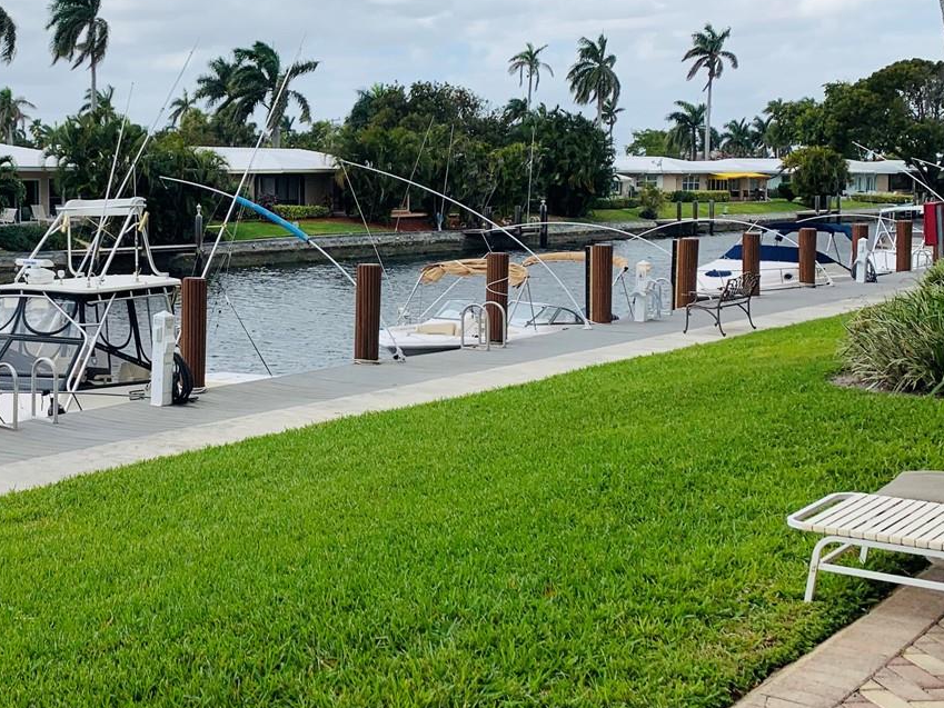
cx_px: 183
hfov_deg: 37.5
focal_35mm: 49
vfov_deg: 29.5
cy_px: 259
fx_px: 1336
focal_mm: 4.25
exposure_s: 1/2114
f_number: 1.8
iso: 25
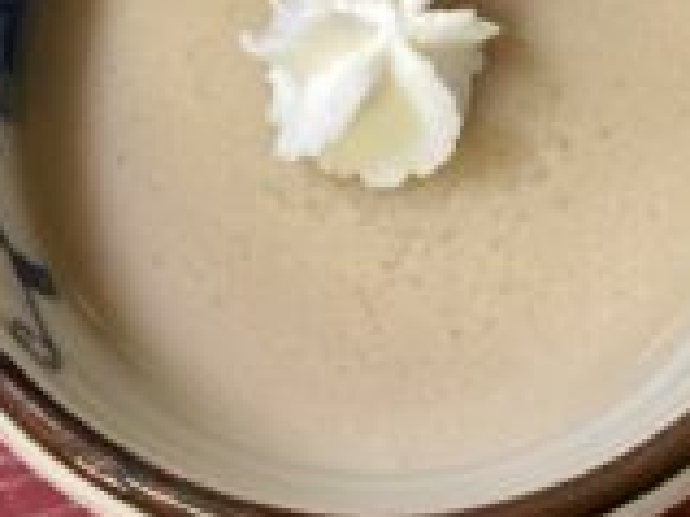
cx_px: 445
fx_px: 1454
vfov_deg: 19.7
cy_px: 37
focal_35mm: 73
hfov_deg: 26.6
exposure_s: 1/60
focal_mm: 3.3
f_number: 2.4
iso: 250
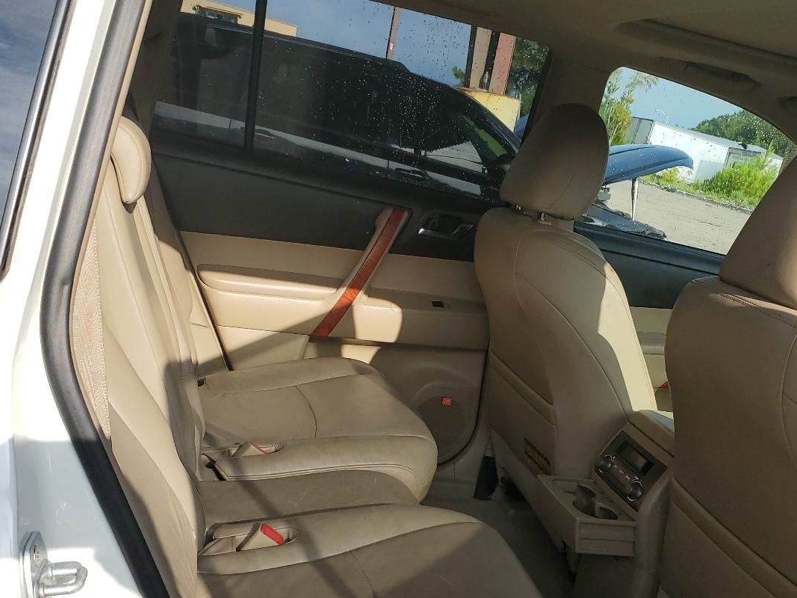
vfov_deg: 36.3
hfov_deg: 47.9
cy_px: 419
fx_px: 898
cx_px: 417
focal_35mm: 39
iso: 50
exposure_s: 1/1667
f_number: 1.5
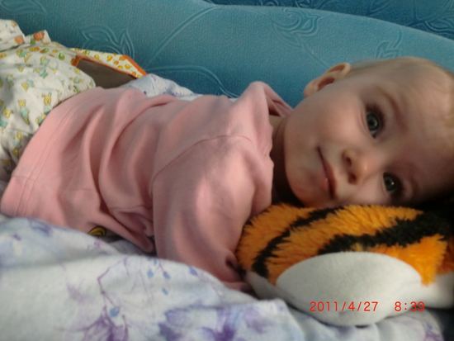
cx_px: 227
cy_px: 170
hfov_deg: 44.8
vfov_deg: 34.4
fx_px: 551
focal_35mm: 42
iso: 320
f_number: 3.4
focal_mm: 7.7
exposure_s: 1/60
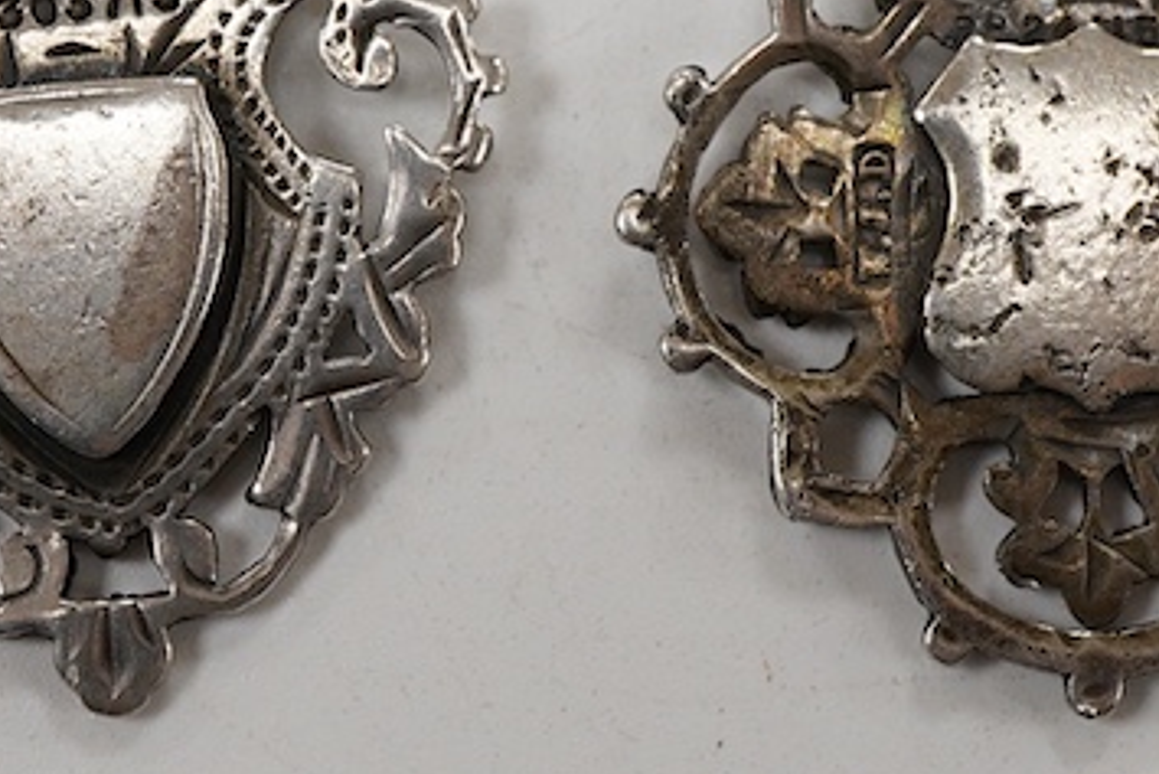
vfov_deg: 12.0
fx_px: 3671
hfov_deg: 17.9
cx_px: 558
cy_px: 176
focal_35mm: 114
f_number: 11
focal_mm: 30
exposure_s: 1/125
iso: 1250
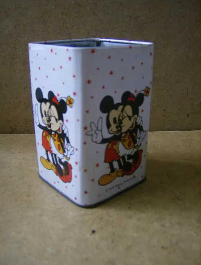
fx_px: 276
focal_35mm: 36
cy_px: 132
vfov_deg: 51.2
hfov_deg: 40.0
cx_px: 100
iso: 200
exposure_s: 1/57.9
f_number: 2.8
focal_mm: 6
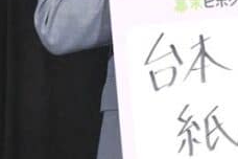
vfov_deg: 5.2
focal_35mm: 261
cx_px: 483
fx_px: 1725
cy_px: -26
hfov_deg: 7.6
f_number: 5.6
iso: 5000
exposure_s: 1/250
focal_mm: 58
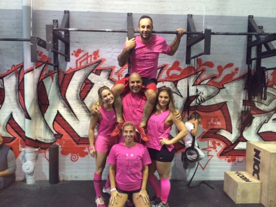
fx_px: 239
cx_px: 138
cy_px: 104
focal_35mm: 30
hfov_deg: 60.0
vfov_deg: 46.8
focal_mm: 4.12
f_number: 2.2
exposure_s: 1/30
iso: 200
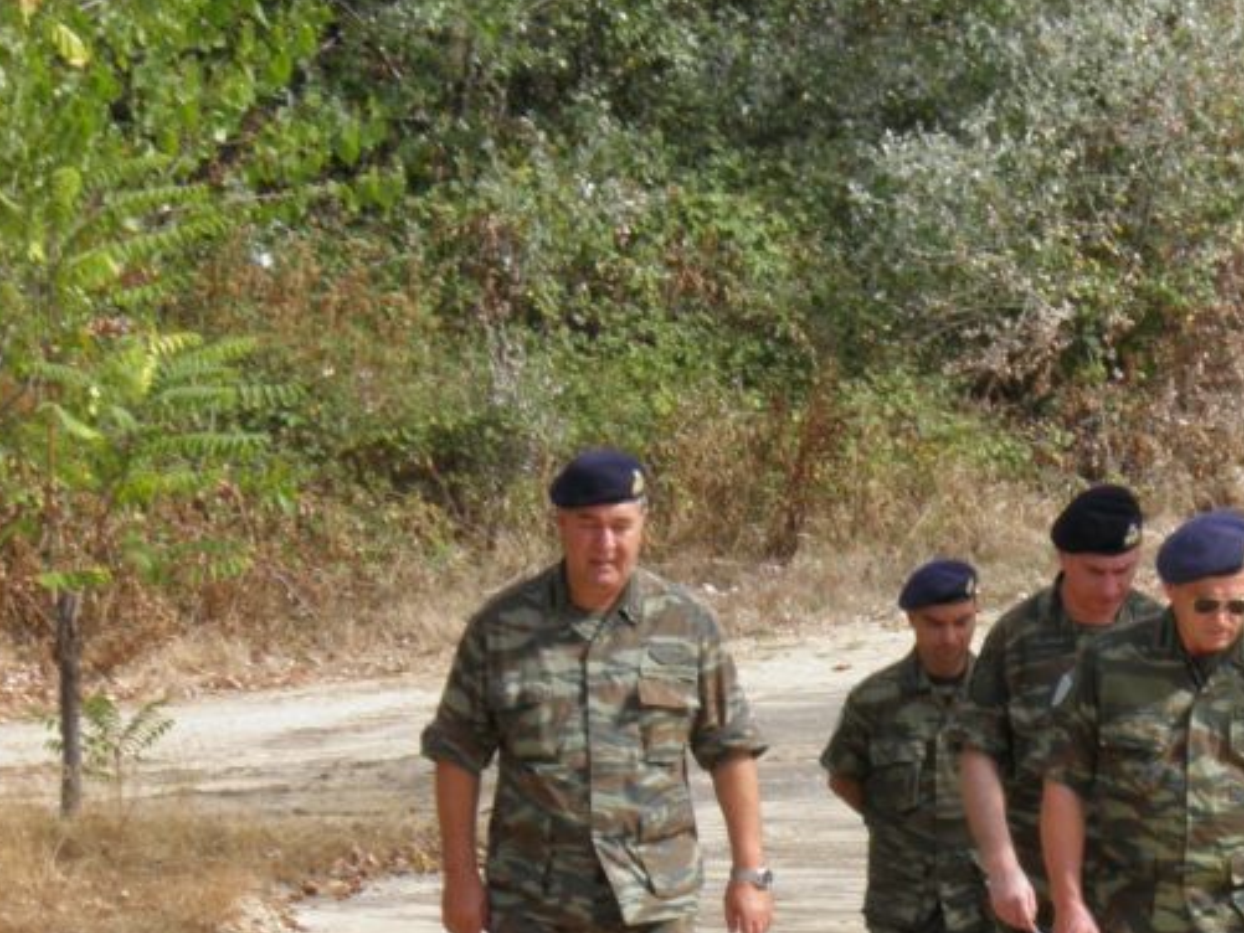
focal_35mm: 331
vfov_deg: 4.5
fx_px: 11898
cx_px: 1155
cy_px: 663
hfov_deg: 6.0
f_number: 5.7
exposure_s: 1/160
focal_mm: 29.2
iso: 50
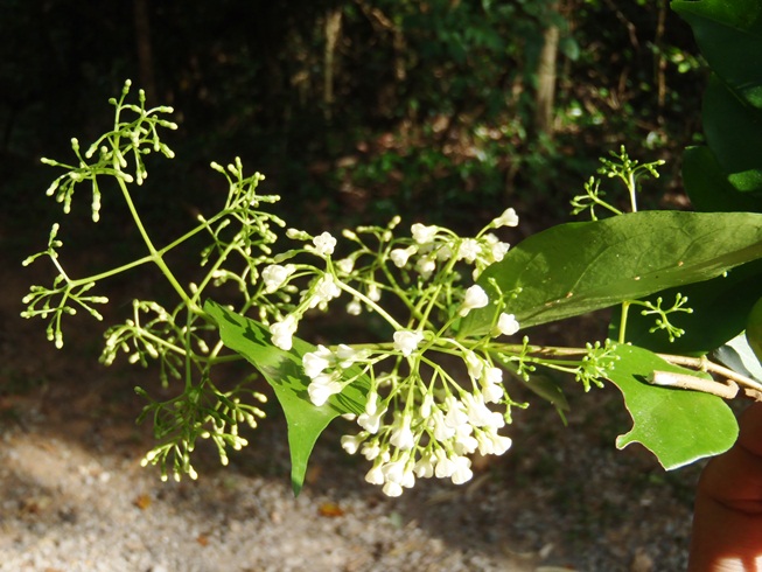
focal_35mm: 37
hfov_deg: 50.1
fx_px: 815
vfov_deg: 38.7
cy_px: 286
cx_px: 381
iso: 80
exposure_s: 1/125
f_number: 4.7
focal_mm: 6.64
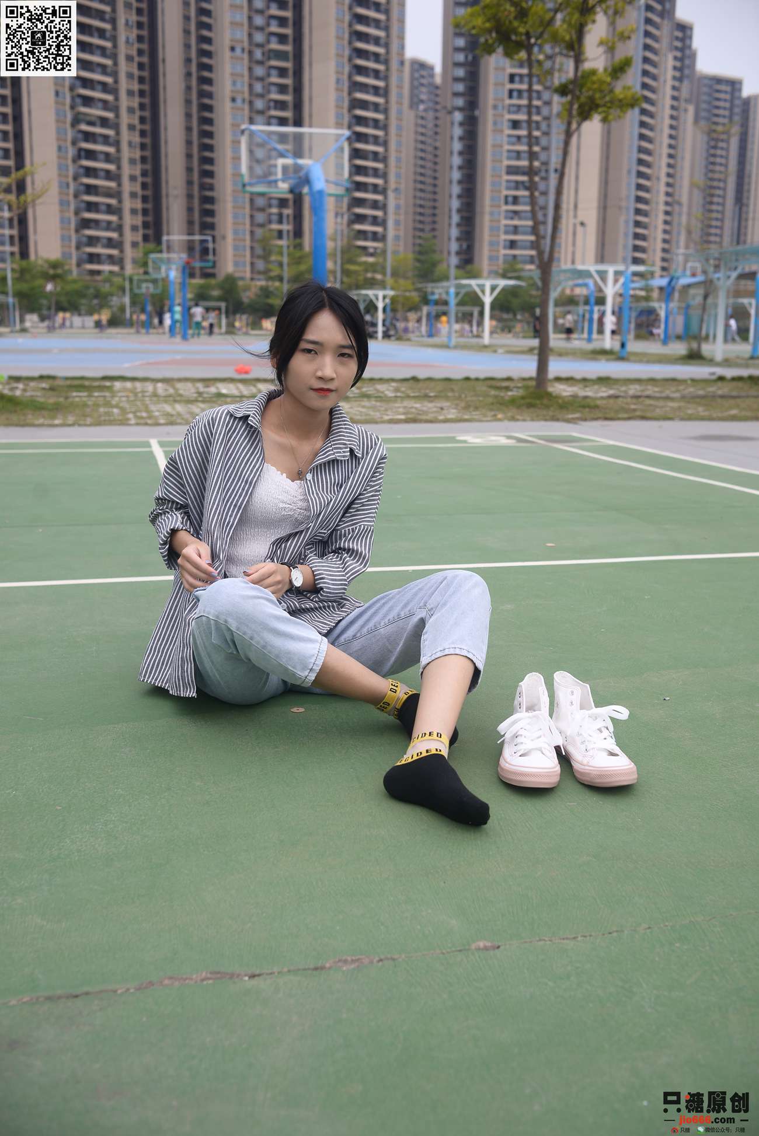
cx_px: 380
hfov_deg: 37.9
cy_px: 568
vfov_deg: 54.4
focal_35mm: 35
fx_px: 1106
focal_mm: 35
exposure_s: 1/640
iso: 100
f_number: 5.6
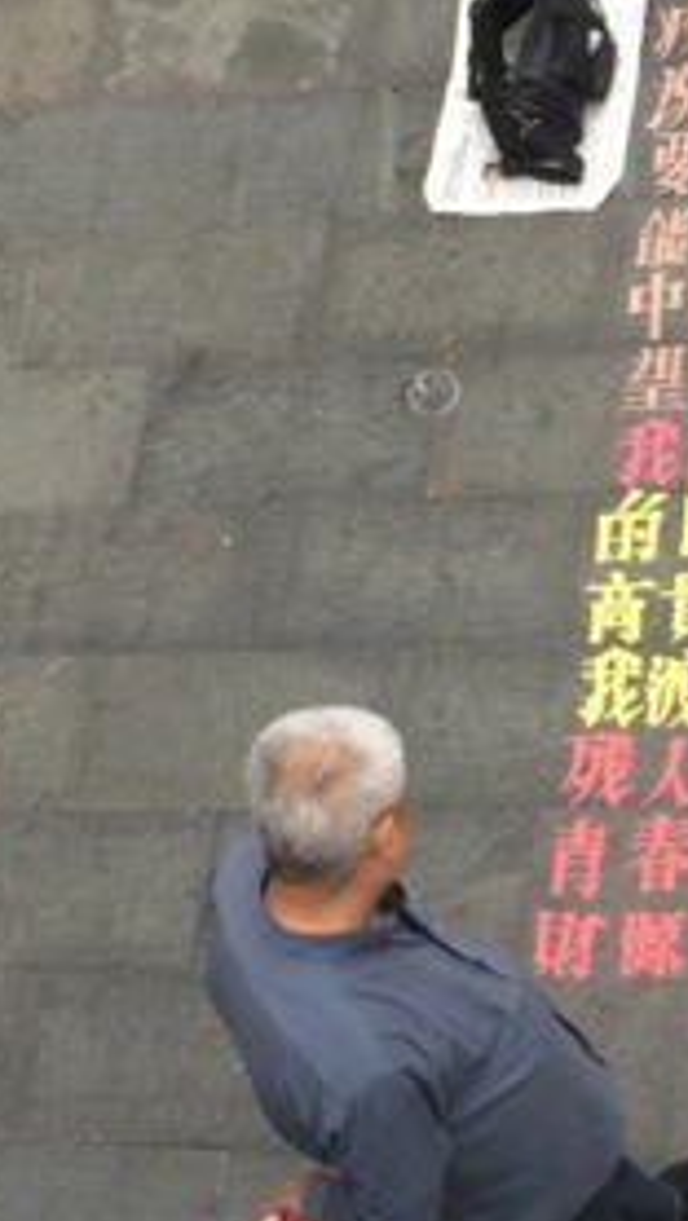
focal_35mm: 52
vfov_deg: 39.8
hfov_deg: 22.2
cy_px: 533
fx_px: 1685
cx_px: 697
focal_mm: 4.12
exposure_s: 1/120
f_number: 2.2
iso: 40
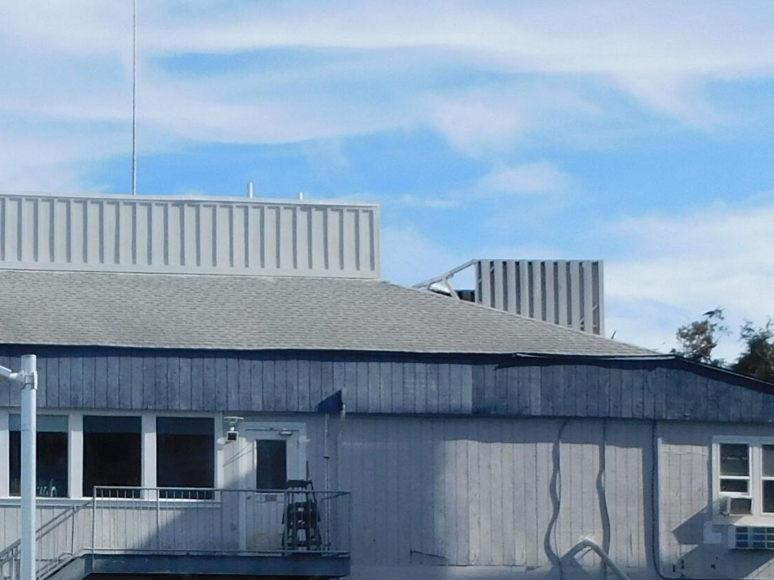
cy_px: 440
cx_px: -196
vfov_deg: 18.1
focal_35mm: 81
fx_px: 1811
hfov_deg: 22.0
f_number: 6.4
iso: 125
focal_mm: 5.3
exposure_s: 1/400
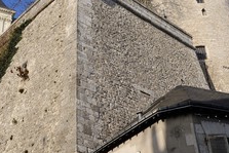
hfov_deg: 31.1
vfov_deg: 20.9
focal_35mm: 64
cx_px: 73
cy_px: 21
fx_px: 407
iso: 200
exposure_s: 1/160
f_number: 13
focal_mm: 34
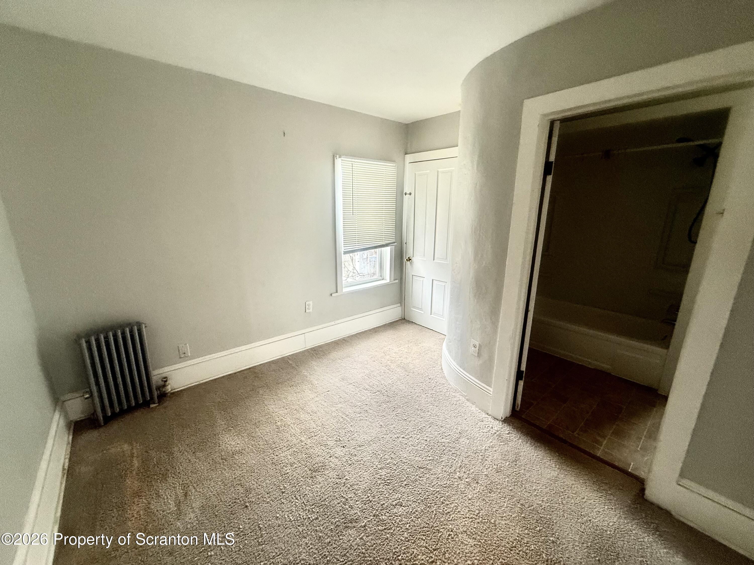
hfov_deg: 102.1
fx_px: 305
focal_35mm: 14
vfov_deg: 85.7
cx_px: 377
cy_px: 282
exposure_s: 1/60
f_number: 2.2
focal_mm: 2.22
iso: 200
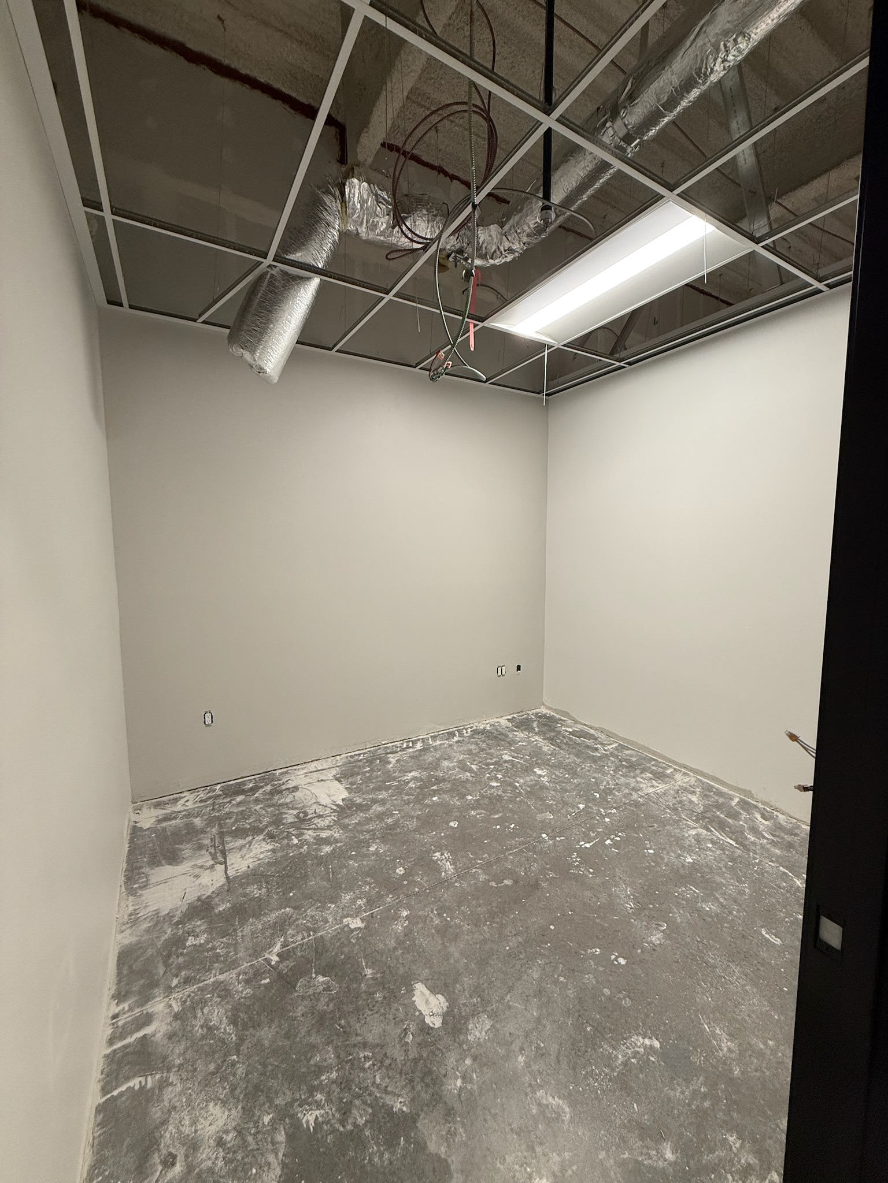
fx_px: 479
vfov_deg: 102.1
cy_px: 592
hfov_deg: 85.7
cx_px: 444
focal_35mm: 14
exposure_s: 1/99
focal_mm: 2.22
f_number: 2.2
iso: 160
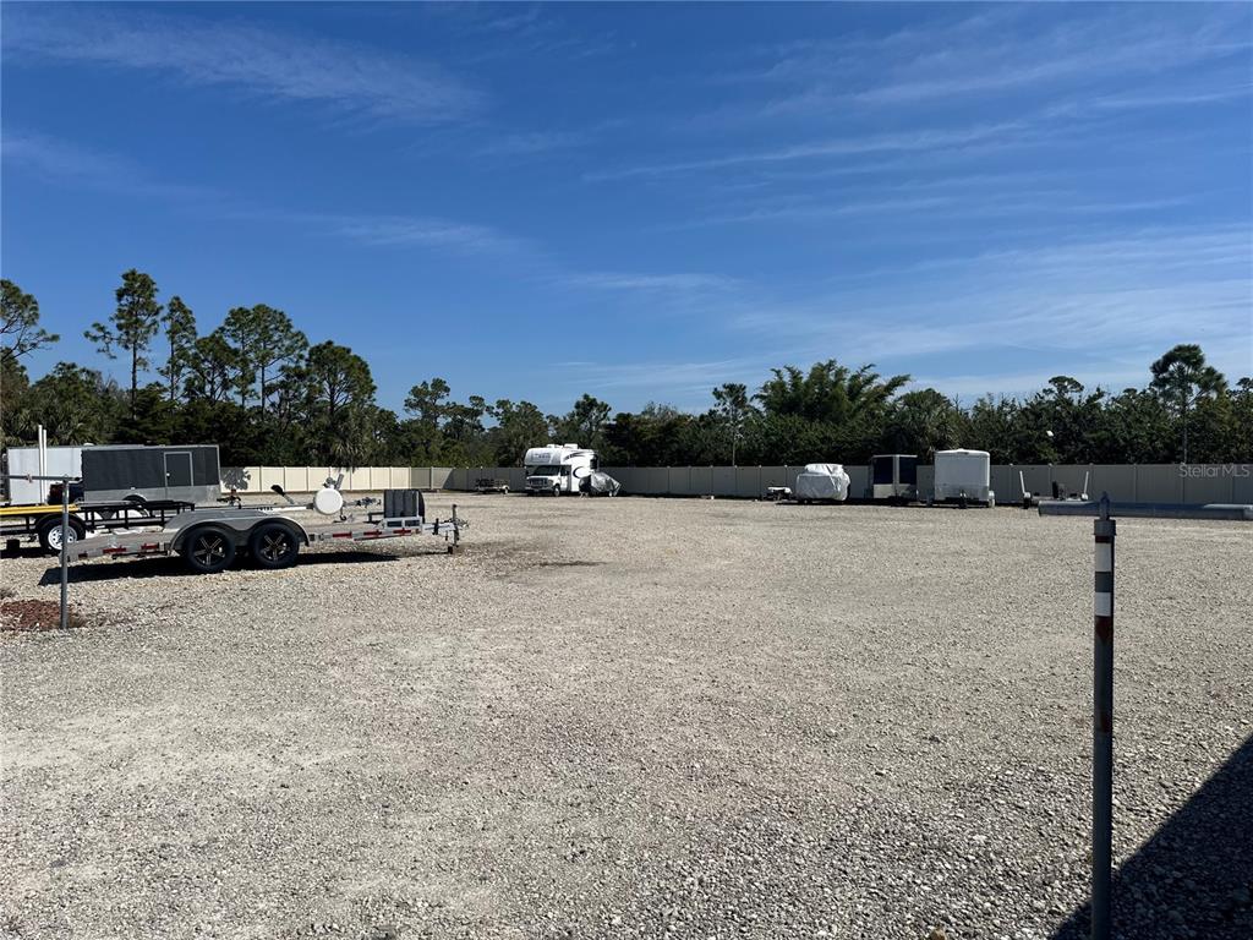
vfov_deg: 56.8
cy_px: 470
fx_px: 869
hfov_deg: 71.6
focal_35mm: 24
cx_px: 626
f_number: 1.78
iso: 80
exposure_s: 1/8929
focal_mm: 6.86
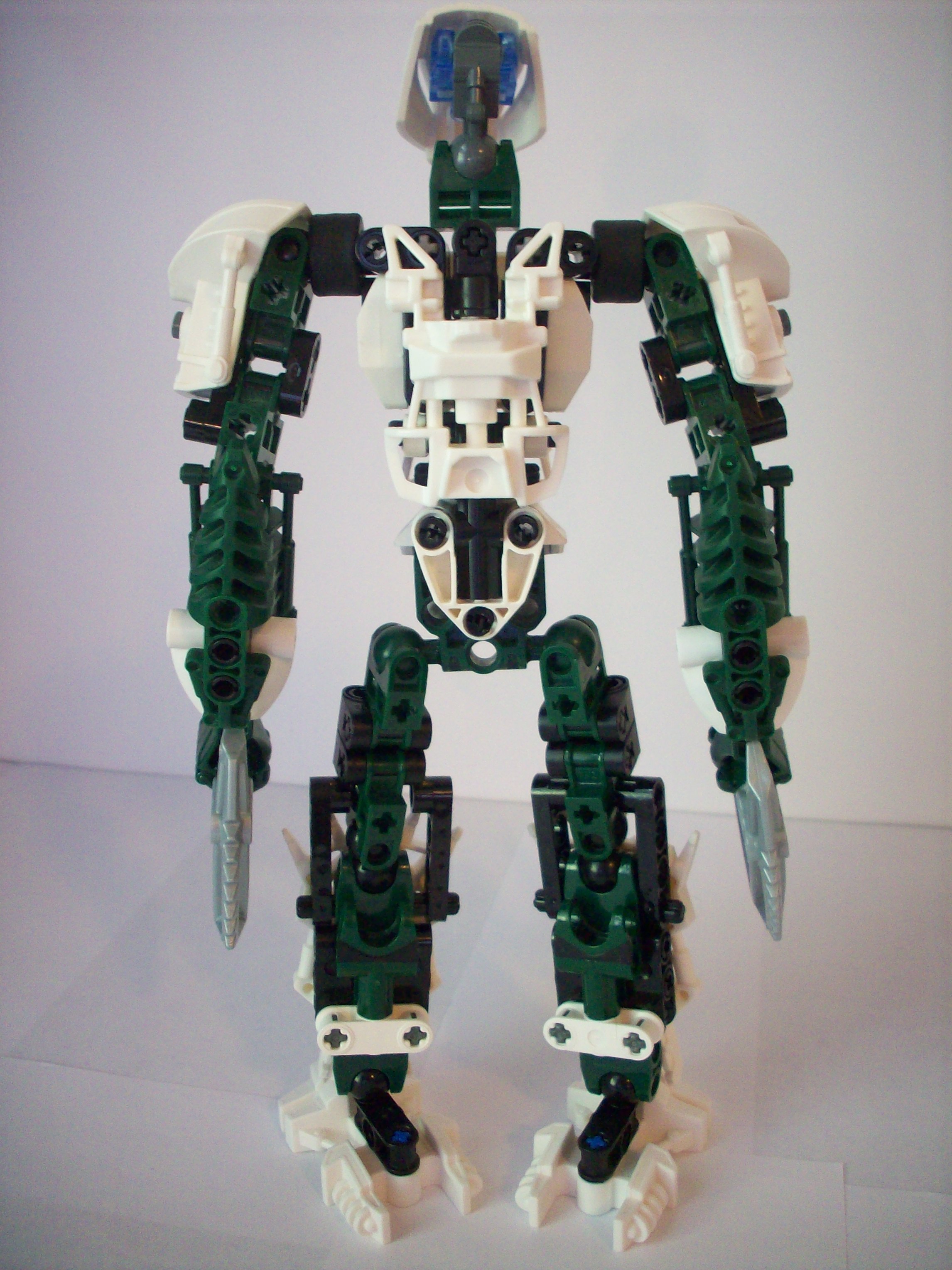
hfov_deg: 38.7
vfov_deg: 50.1
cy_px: 635
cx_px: 476
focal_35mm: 37
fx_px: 1357
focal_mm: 6.2
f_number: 2.8
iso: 160
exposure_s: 1/13
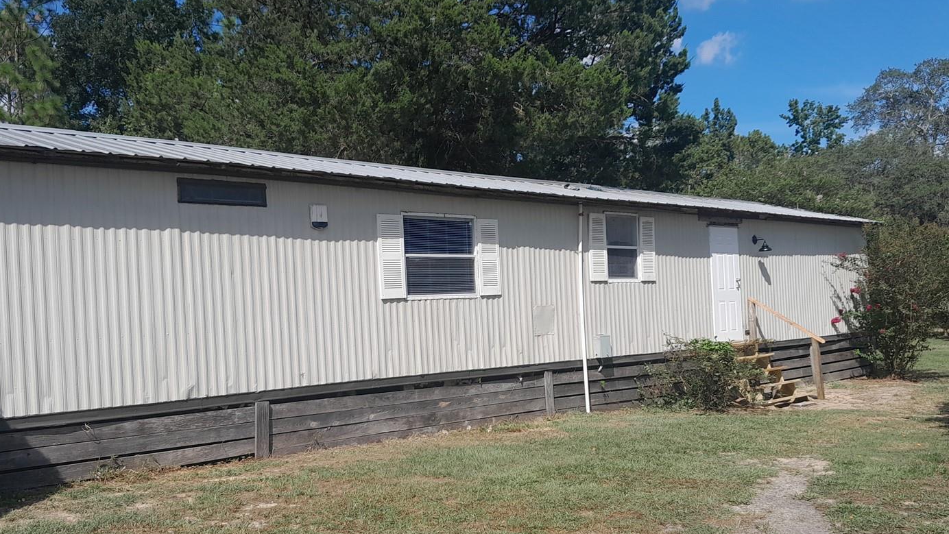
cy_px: 306
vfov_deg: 34.6
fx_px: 856
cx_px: 455
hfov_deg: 58.0
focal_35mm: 34
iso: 40
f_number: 1.8
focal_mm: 4
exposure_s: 1/547
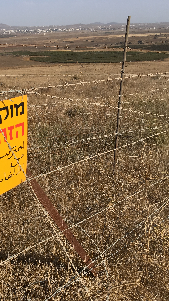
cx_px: -13
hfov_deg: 25.8
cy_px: 149
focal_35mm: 43
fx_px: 343
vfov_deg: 47.4
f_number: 2.2
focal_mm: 4.15
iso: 25
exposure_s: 1/1972
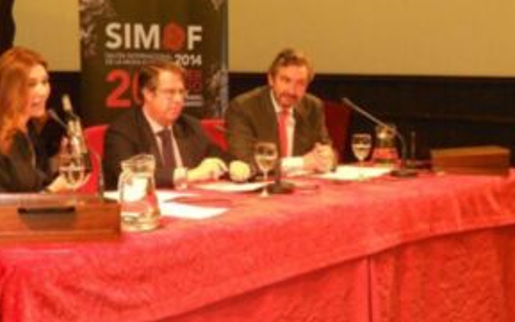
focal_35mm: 63
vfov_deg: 20.6
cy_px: 109
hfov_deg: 32.2
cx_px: 173
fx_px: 885
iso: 500
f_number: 4.2
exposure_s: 1/30
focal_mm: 7.7
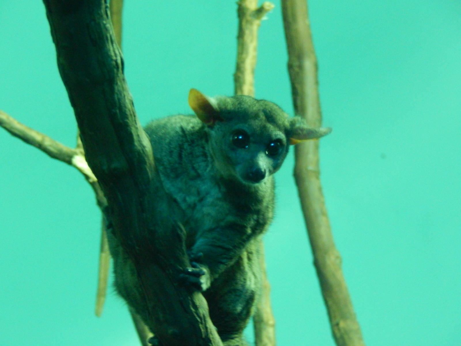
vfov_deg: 4.7
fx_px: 4235
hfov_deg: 6.2
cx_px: 230
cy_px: 173
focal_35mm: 318
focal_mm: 56.5
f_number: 5.7
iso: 1000
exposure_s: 1
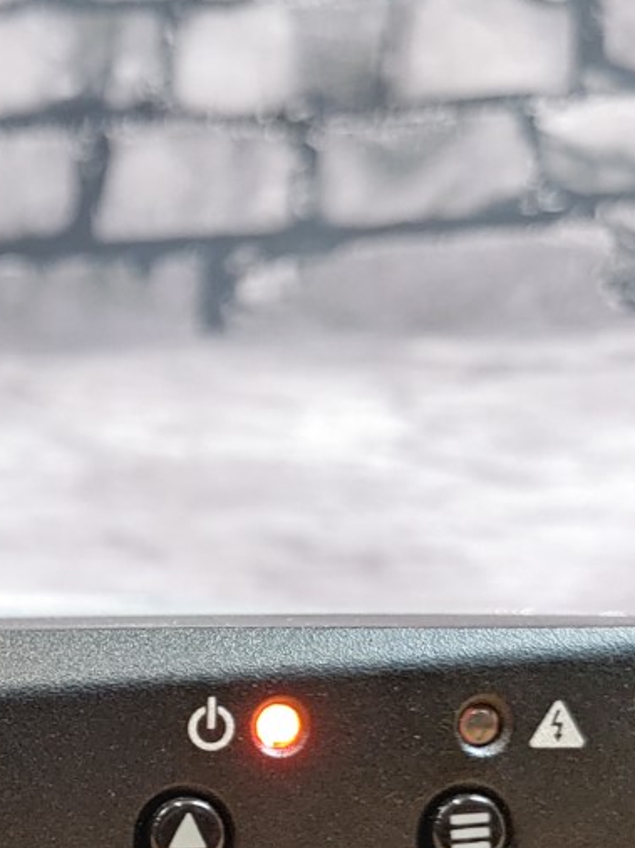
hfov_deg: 18.1
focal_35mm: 74
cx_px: -265
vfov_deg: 25.3
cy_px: 804
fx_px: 1811
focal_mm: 4.36
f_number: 1.8
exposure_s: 1/60
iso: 100
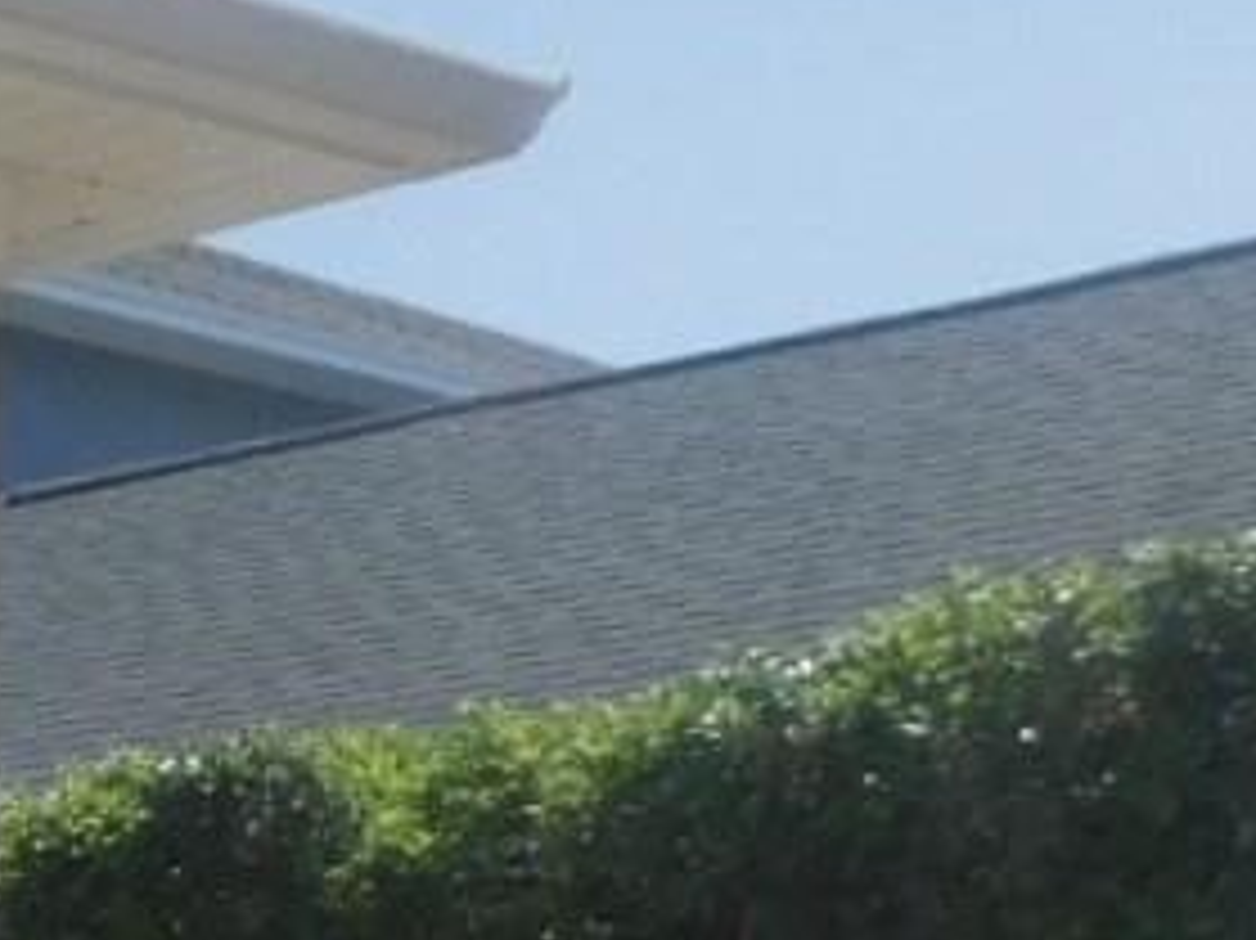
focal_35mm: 132
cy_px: 1628
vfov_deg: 10.6
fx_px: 4787
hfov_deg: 12.4
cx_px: -1549
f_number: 3
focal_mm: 4
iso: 125
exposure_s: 1/1250
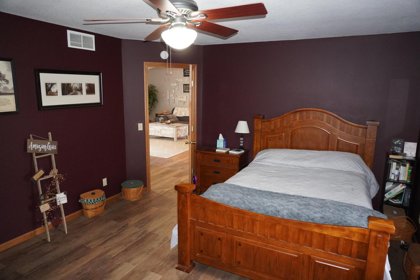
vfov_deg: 53.1
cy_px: 140
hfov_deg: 73.7
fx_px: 280
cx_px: 210
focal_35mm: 24
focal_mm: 16
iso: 3200
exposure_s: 1/80
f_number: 3.5
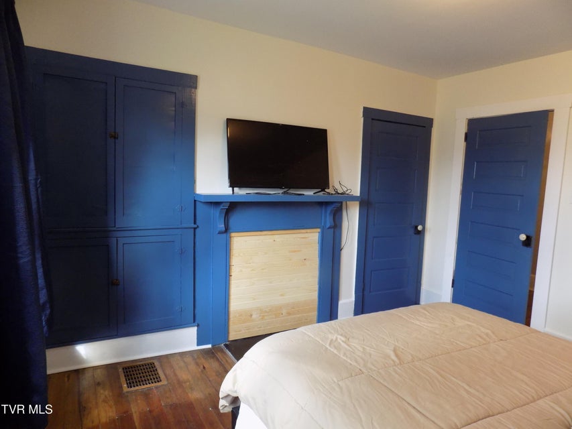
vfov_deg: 58.9
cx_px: 286
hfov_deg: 73.9
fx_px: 380
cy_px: 214
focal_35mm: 23
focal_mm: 4
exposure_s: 1/30
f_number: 3.1
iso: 250
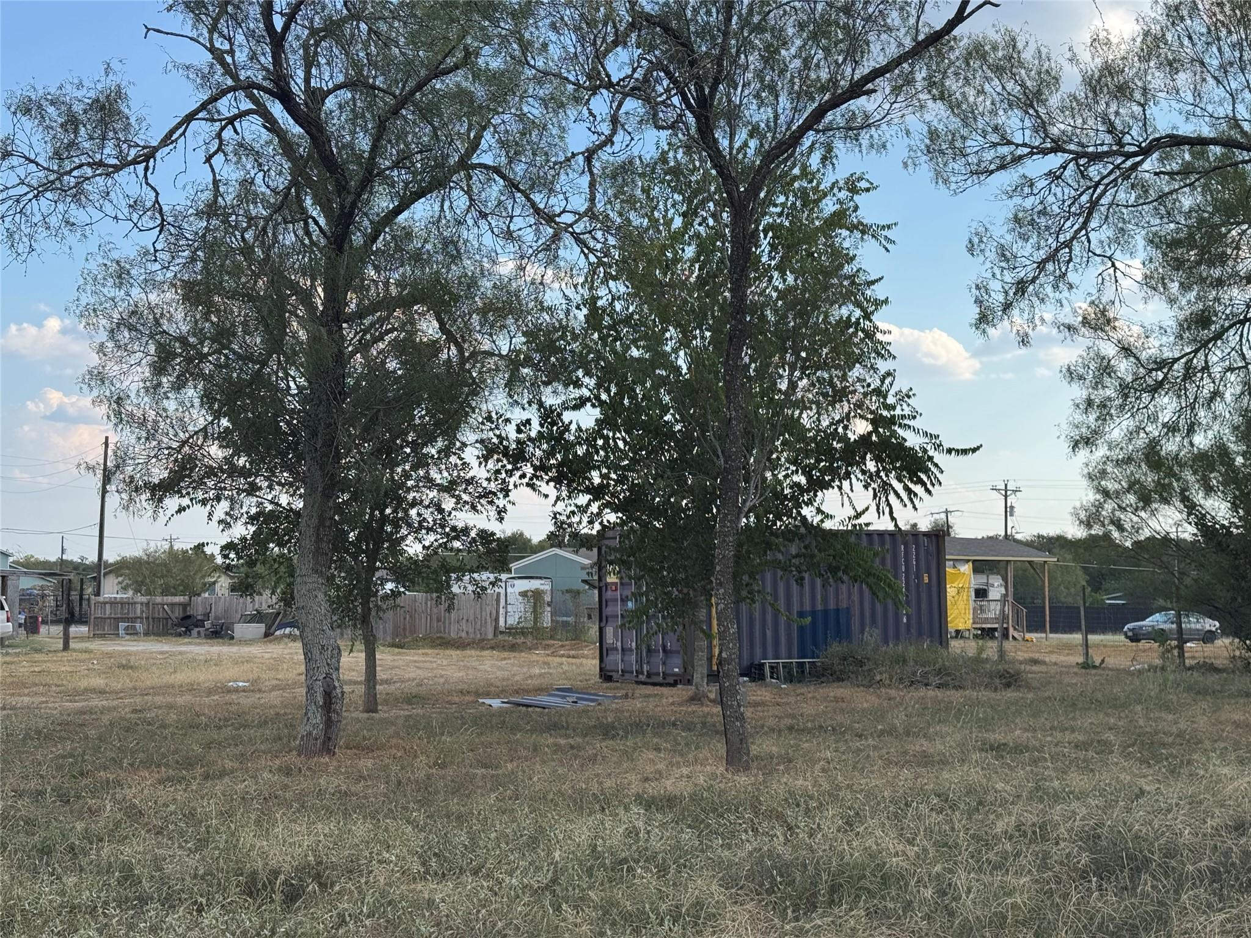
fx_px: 1735
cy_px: 469
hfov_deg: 39.7
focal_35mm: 48
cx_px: 626
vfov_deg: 30.3
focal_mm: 6.76
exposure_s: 1/2717
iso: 64
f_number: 1.78
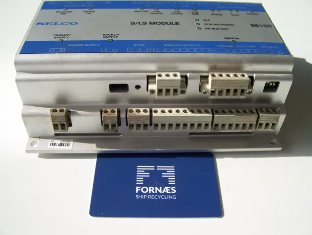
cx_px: 156
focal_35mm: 36
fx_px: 325
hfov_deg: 51.3
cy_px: 118
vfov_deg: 39.8
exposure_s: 1/320
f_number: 4.8
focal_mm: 6
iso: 80
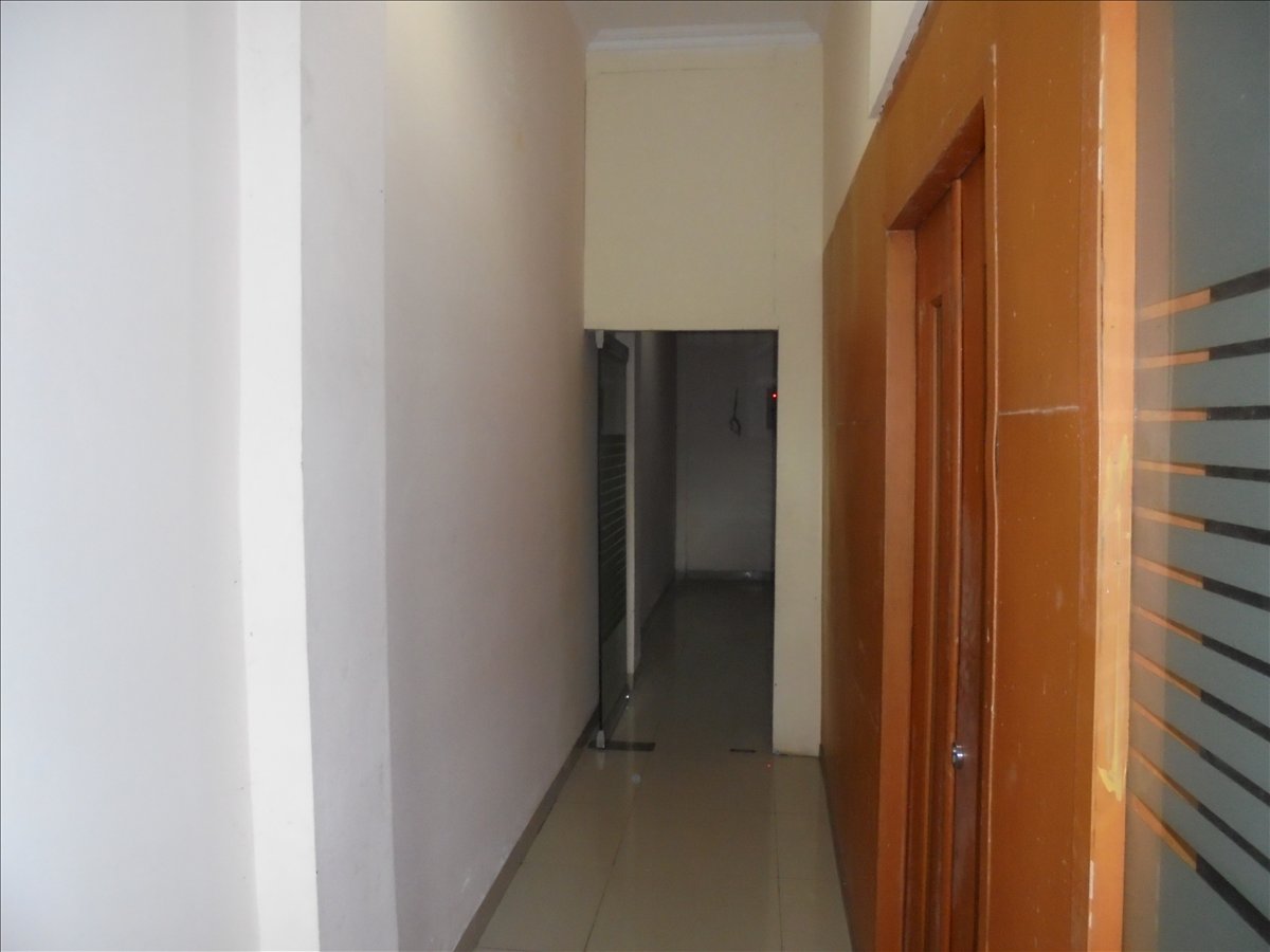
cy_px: 476
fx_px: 954
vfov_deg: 53.1
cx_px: 635
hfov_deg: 67.3
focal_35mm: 26
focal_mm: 4.6
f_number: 3.5
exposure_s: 1/30
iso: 400
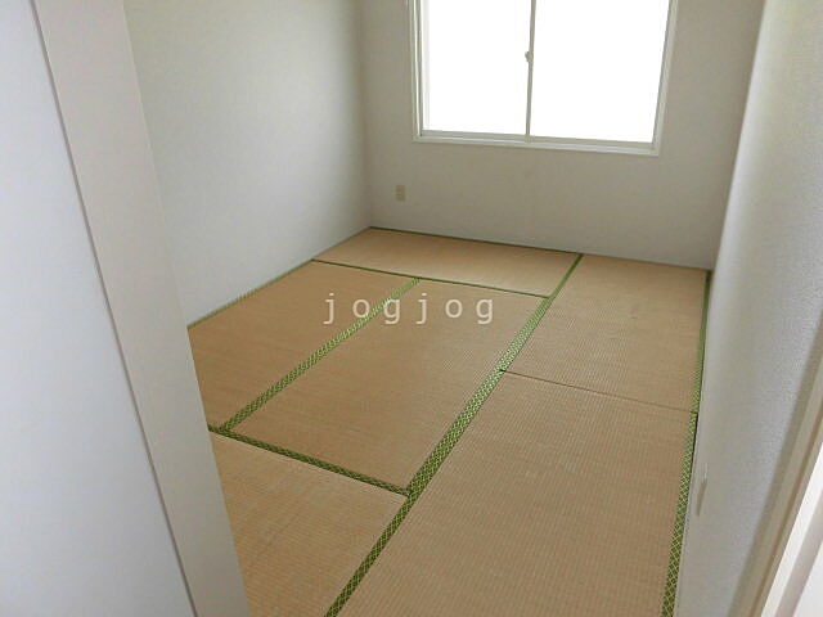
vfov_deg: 56.8
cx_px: 412
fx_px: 571
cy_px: 308
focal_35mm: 24
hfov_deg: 71.6
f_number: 3.1
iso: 100
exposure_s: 1/60
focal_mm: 4.3
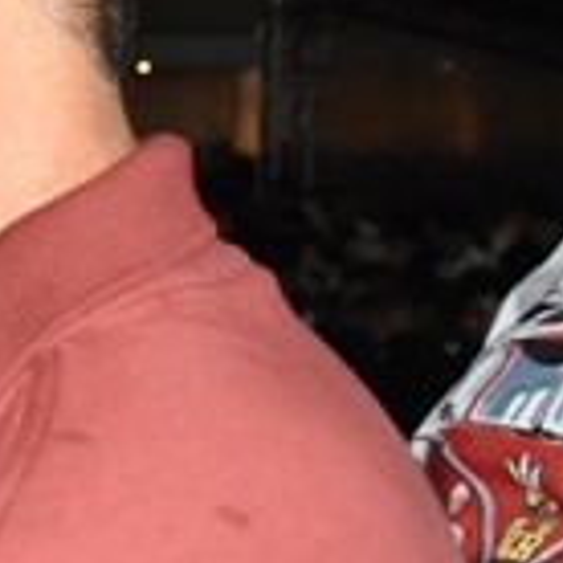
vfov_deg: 13.1
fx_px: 2447
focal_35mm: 133
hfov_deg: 10.4
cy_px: 353
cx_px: -991
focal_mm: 18
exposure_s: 1/160
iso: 2000
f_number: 4.5
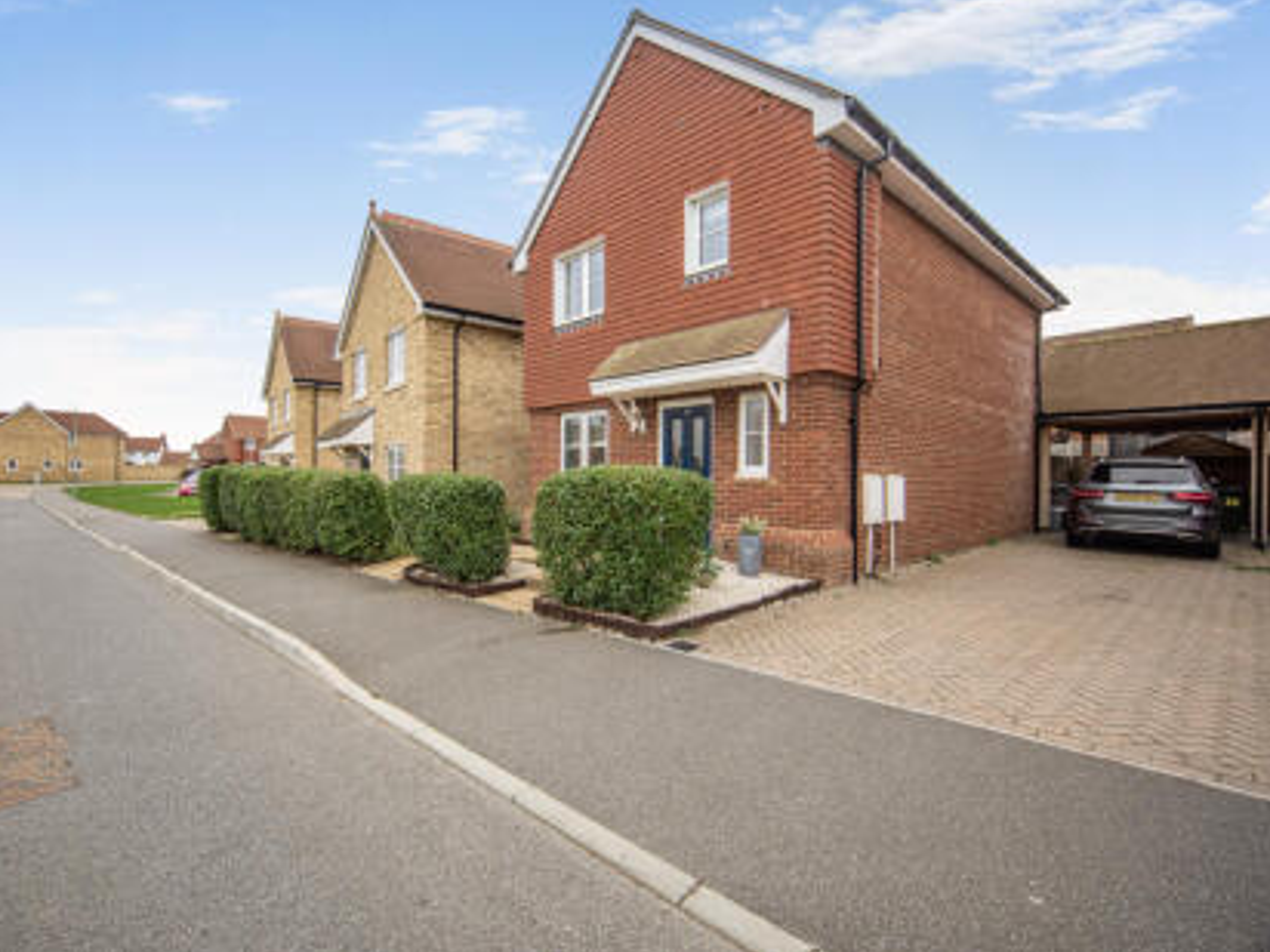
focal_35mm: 20
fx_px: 734
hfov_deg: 81.4
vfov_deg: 66.0
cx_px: 555
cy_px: 476
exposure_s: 1/50
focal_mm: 18
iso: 80
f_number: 5.6
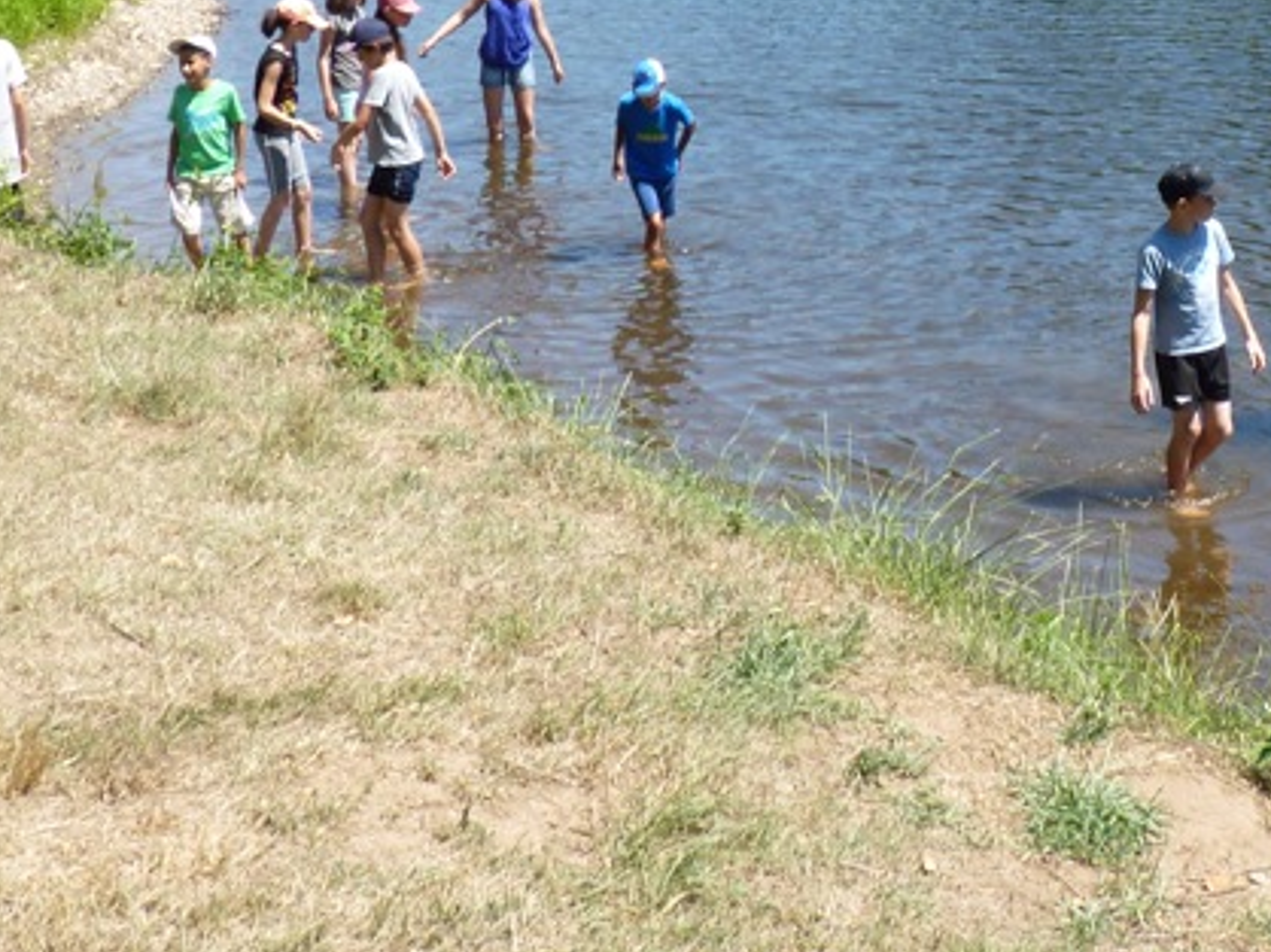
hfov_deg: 25.3
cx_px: 1006
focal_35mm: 76
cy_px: -116
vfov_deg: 18.6
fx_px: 2789
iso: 80
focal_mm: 5.4
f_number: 4.5
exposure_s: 1/200
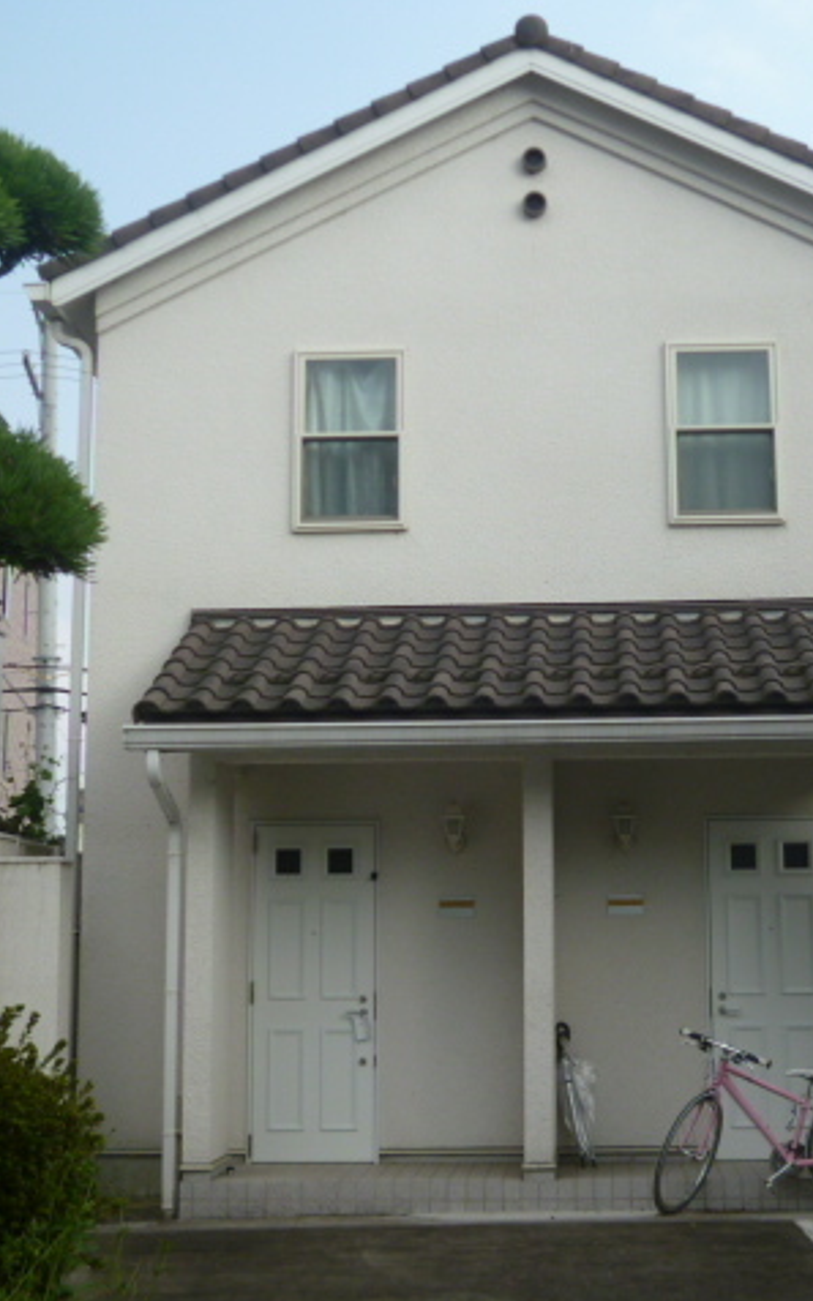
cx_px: 543
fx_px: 1915
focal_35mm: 54
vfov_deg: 37.5
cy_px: 652
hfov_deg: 23.9
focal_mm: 6.8
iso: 100
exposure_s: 1/500
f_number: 3
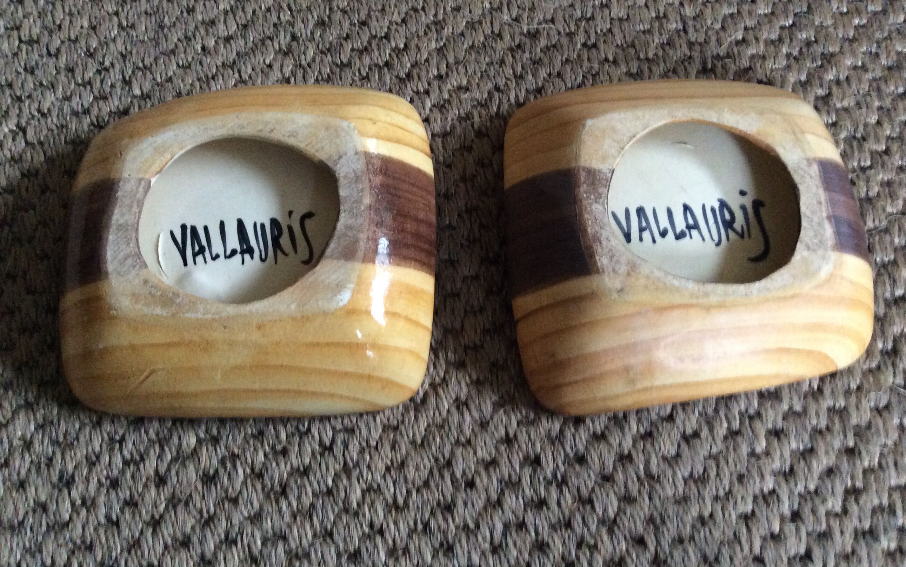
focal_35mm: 34
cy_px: 268
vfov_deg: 37.3
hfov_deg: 56.7
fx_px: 840
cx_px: 454
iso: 320
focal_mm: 3.3
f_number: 2.4
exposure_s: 1/17
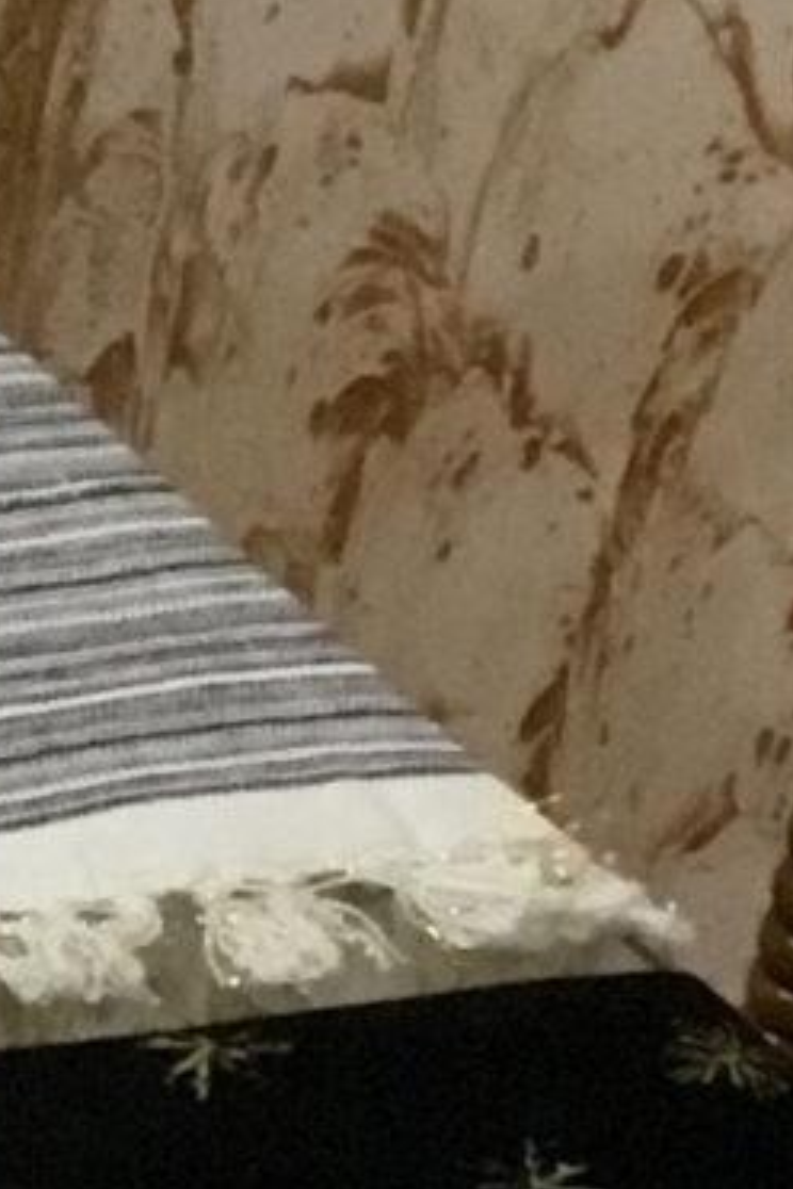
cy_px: 2736
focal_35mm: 222
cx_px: -352
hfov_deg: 6.1
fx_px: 7335
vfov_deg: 8.5
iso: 200
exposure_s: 1/20
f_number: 2.4
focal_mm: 3.3
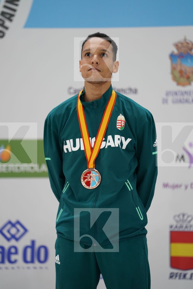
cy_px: 144
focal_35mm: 200
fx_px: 1608
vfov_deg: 10.3
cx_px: 96
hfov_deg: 6.9
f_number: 2.8
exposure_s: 1/250
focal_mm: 200
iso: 1000
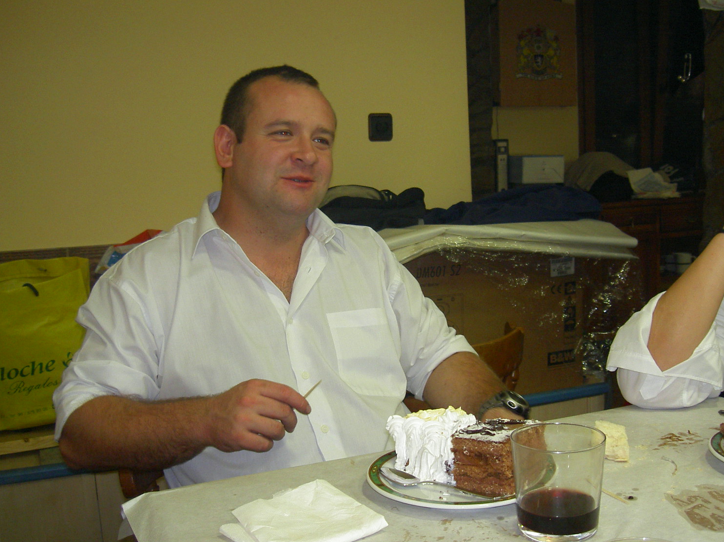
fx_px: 878
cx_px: 367
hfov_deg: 44.8
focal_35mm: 42
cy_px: 287
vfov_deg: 34.3
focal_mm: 8
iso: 100
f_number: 2.8
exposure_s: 1/59.5
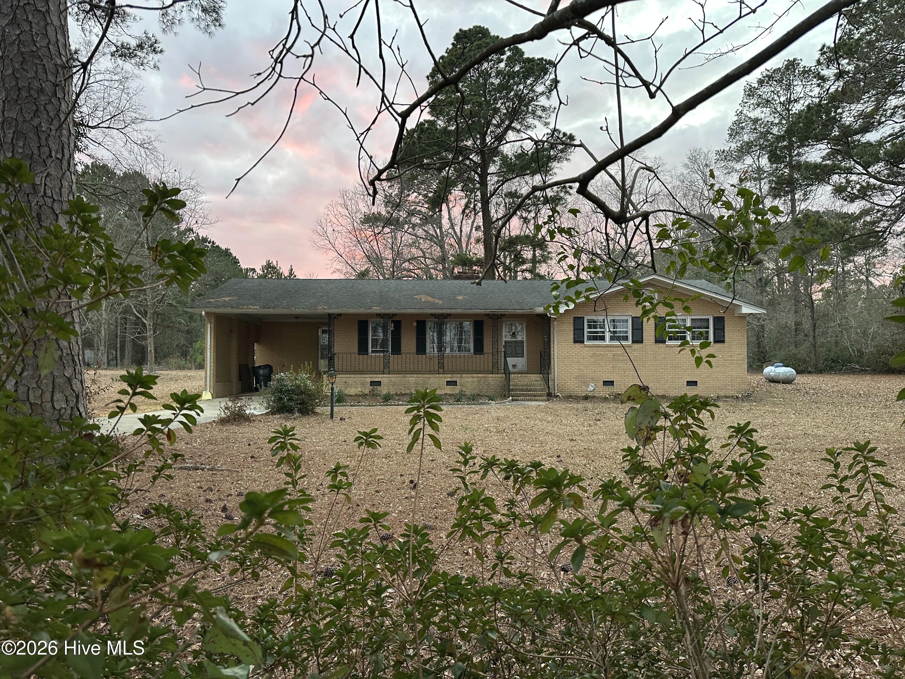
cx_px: 452
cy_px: 340
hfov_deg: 71.6
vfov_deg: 56.8
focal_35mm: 24
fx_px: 627
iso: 250
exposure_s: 1/65
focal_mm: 6.86
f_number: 1.78
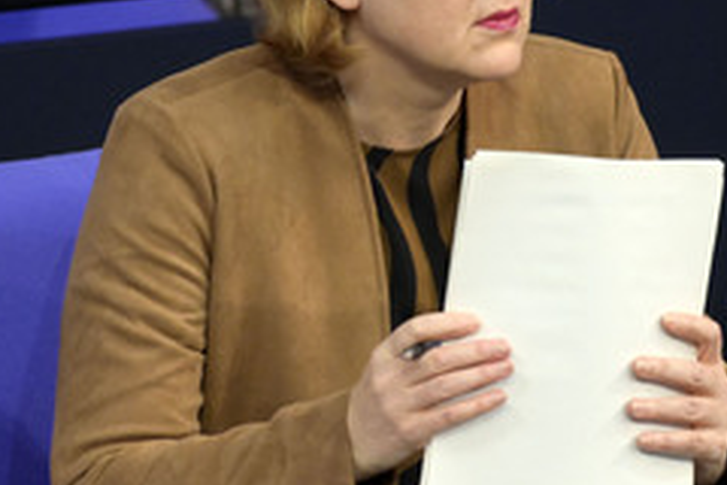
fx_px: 18981
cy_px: 149
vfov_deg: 1.5
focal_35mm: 940
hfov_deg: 2.2
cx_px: 374
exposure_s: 1/250
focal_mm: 500
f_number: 5.6
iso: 10000
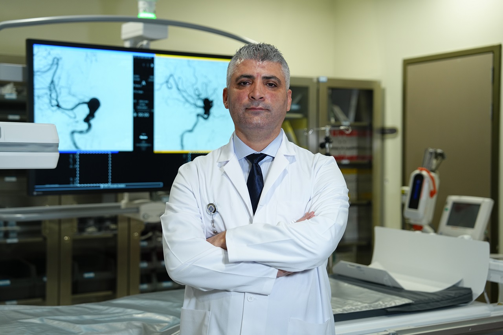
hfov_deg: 37.5
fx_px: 740
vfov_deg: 25.5
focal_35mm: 53
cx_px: 252
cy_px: 168
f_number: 2.8
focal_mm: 53
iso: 500
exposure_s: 1/80
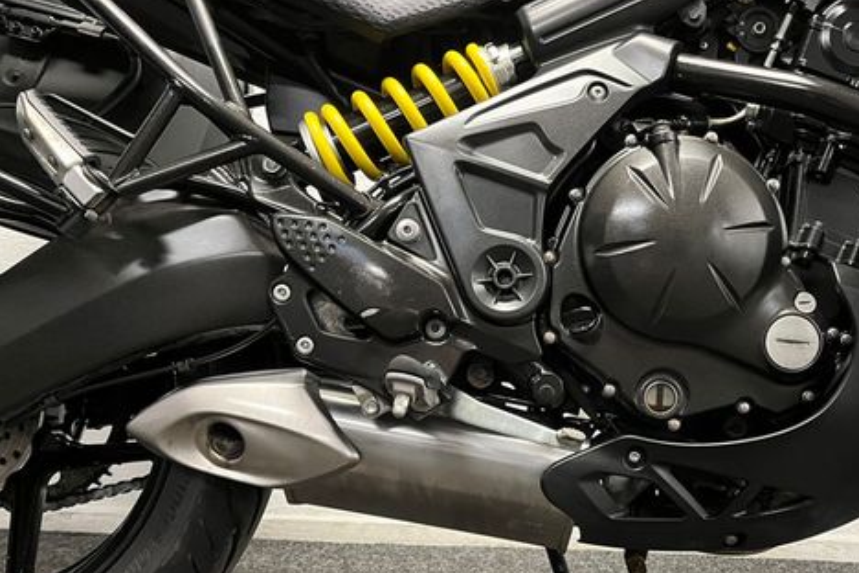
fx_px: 883
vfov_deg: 35.3
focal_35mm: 37
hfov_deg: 50.9
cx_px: 573
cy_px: 419
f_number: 1.6
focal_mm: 5.1
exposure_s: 1/33
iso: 400
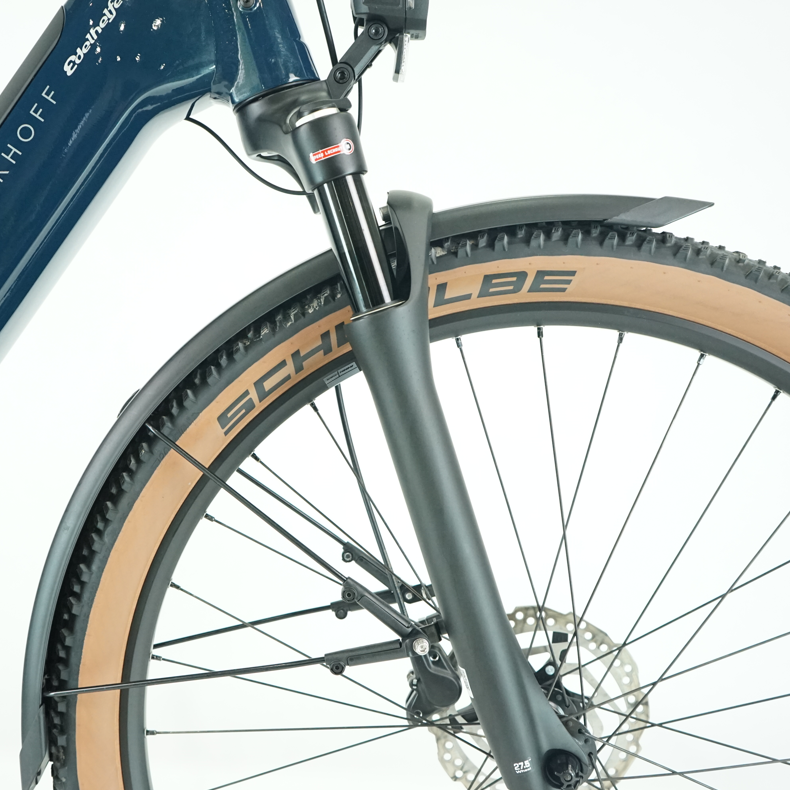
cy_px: 398
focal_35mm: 40
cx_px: 265
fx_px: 1033
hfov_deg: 41.3
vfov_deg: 41.9
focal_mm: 31
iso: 3200
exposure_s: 1/200
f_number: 5
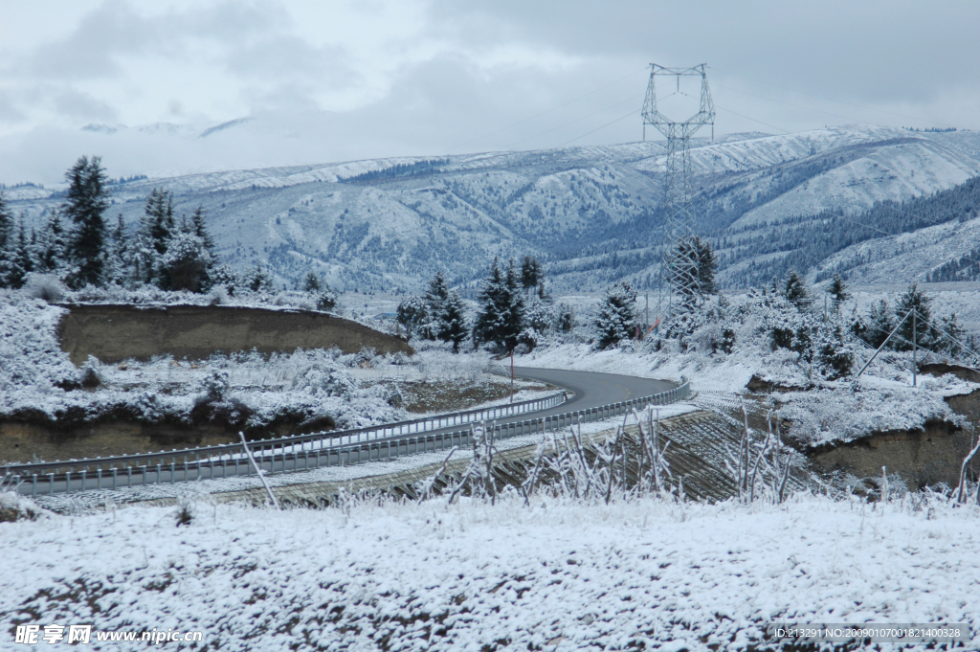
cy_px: 326
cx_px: 490
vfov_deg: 9.1
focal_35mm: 150
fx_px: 4080
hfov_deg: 13.7
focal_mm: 100
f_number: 7.1
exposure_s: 1/640
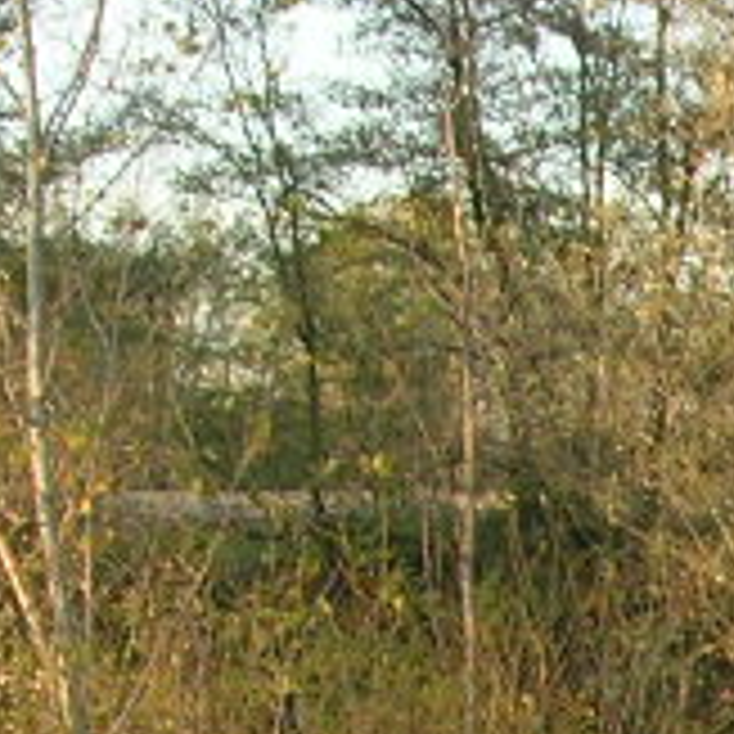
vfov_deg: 8.1
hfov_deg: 7.6
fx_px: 5062
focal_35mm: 211
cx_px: 1905
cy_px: 1121
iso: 96
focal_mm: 7.8
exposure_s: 1/157
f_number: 4.8
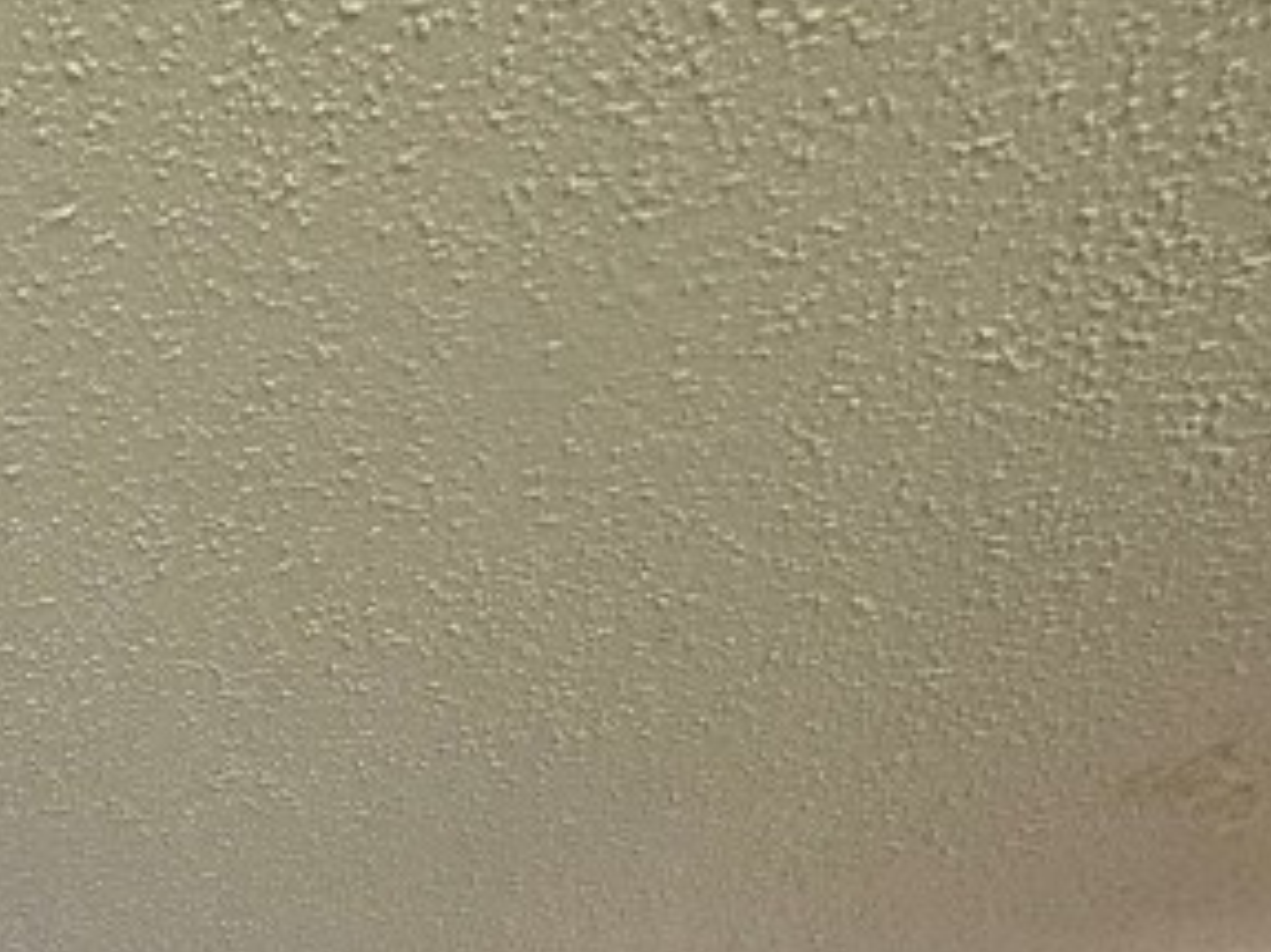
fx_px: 1835
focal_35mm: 50
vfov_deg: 23.0
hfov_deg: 32.7
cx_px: -182
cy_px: 1466
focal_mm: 2.22
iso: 320
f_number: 2.2
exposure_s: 1/67
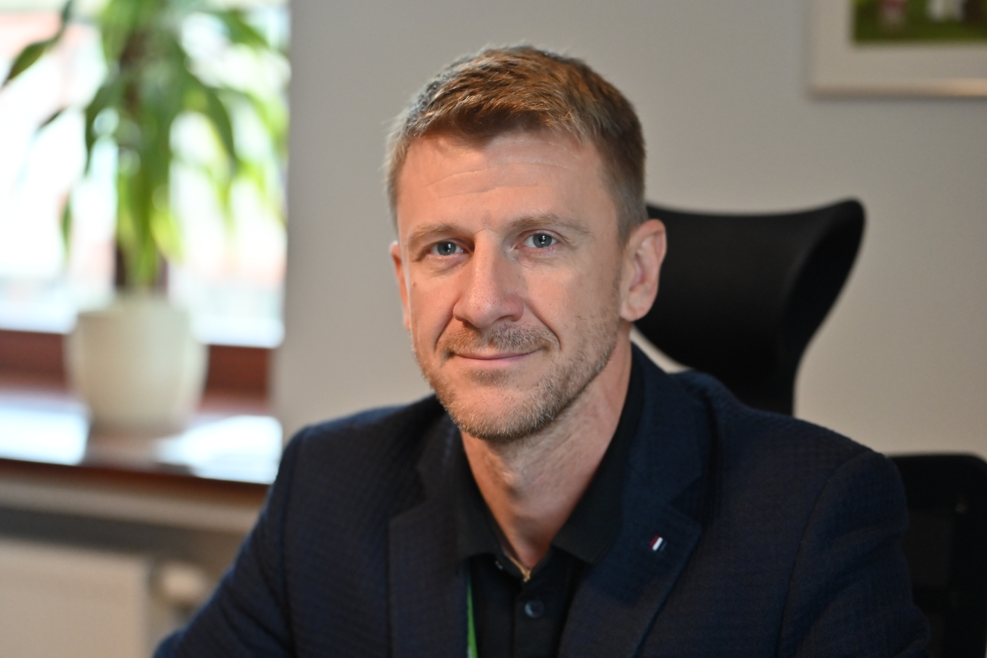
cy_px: 329
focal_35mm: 78
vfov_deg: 17.5
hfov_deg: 26.0
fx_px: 2138
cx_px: 494
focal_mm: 78
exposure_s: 1/160
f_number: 2.8
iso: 1800
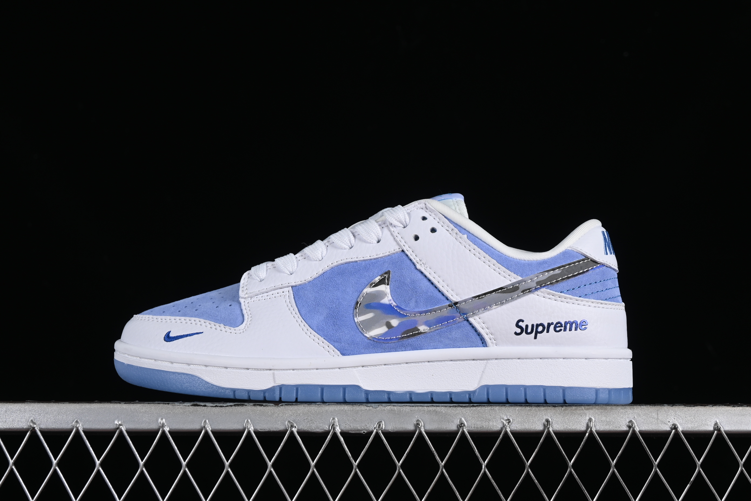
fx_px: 1564
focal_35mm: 75
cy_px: 250
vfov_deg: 18.2
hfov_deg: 27.0
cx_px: 376
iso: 160
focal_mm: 50
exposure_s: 1/80
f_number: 8
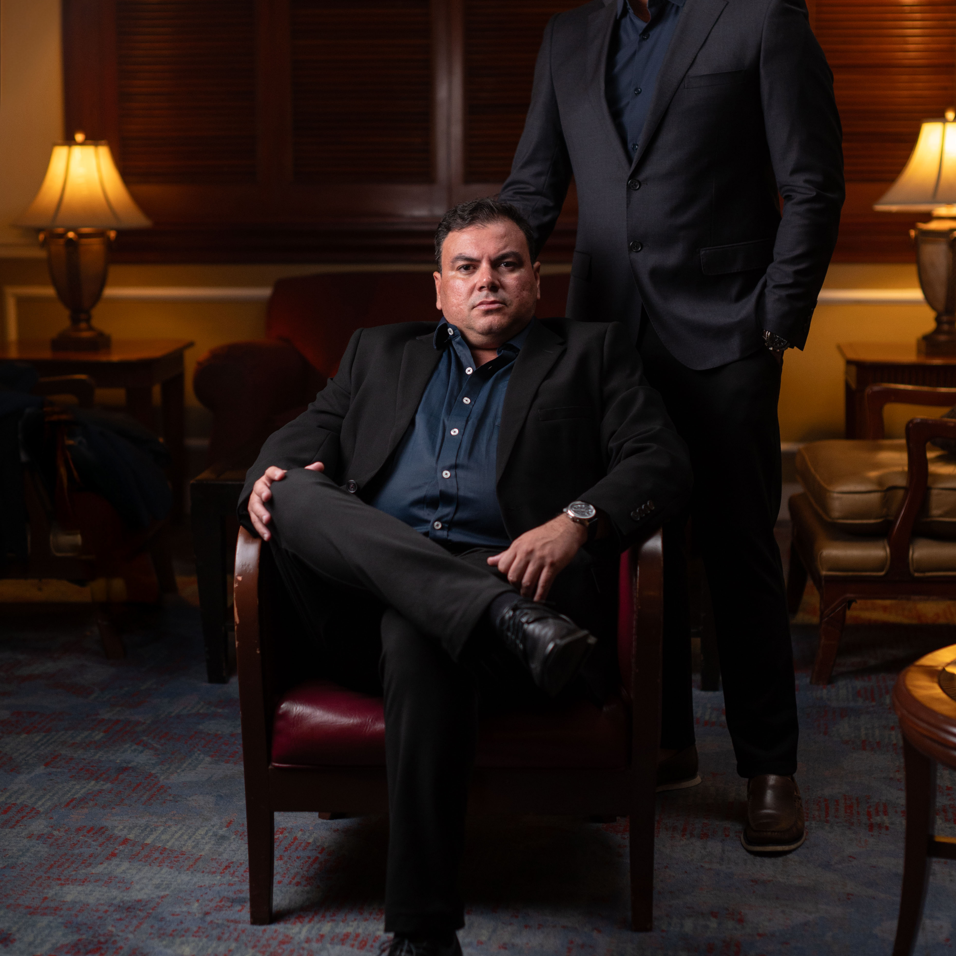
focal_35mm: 64
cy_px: 449
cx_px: 479
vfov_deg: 26.9
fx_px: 2000
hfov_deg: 26.9
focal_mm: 50
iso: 800
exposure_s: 1/250
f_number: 2
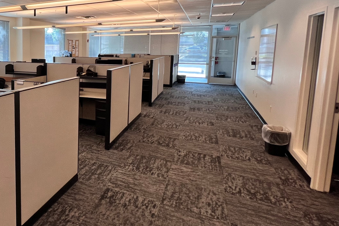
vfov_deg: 48.9
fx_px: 245
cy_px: 80
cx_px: 35
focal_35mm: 26
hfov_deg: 59.2
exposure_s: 1/120
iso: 80
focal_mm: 1.57
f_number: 1.8
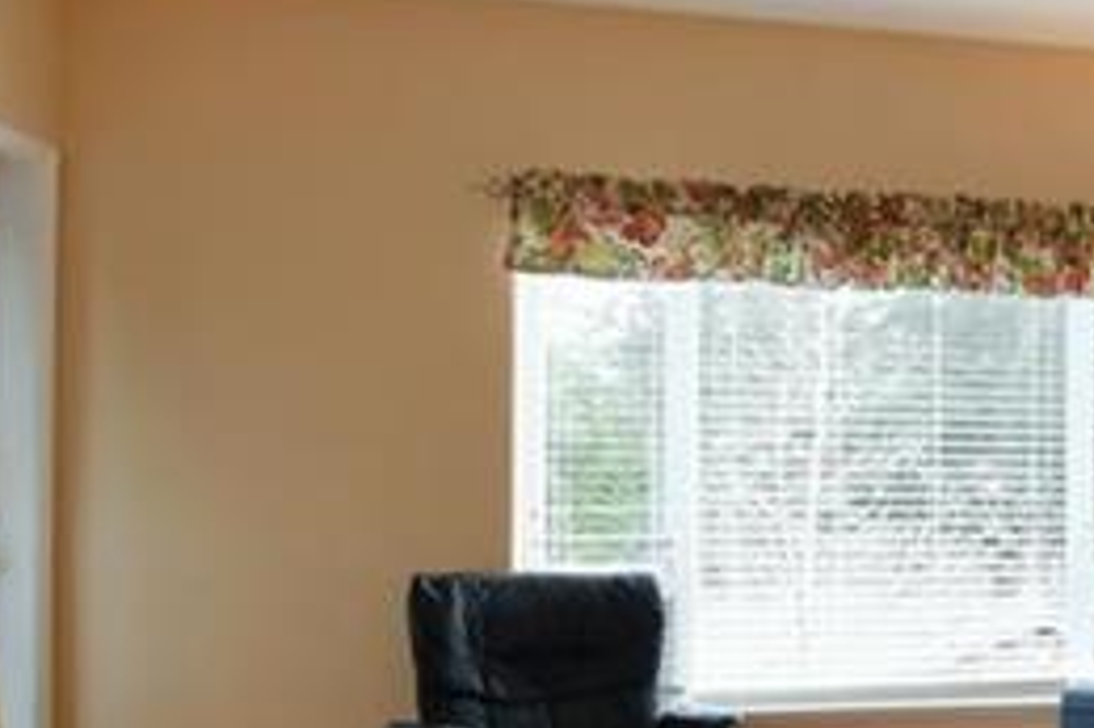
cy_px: 522
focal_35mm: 59
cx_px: 1763
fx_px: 1792
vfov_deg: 22.8
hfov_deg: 24.1
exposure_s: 1/4
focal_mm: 10
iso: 320
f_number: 7.1
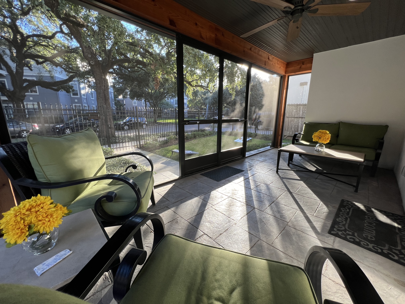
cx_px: 202
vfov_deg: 89.9
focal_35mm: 13
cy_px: 152
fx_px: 152
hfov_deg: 106.2
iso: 40
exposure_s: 1/100
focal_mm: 1.57
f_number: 1.8
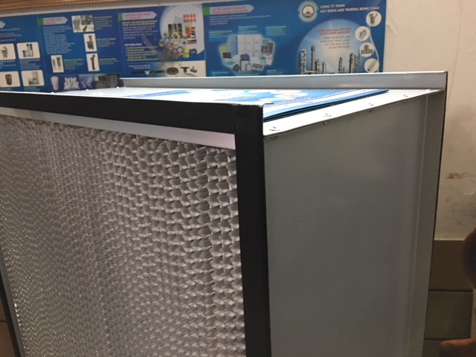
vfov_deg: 48.2
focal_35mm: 29
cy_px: 178
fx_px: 399
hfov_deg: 61.7
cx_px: 238
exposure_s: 1/8
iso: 125
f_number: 2.2
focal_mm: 4.15
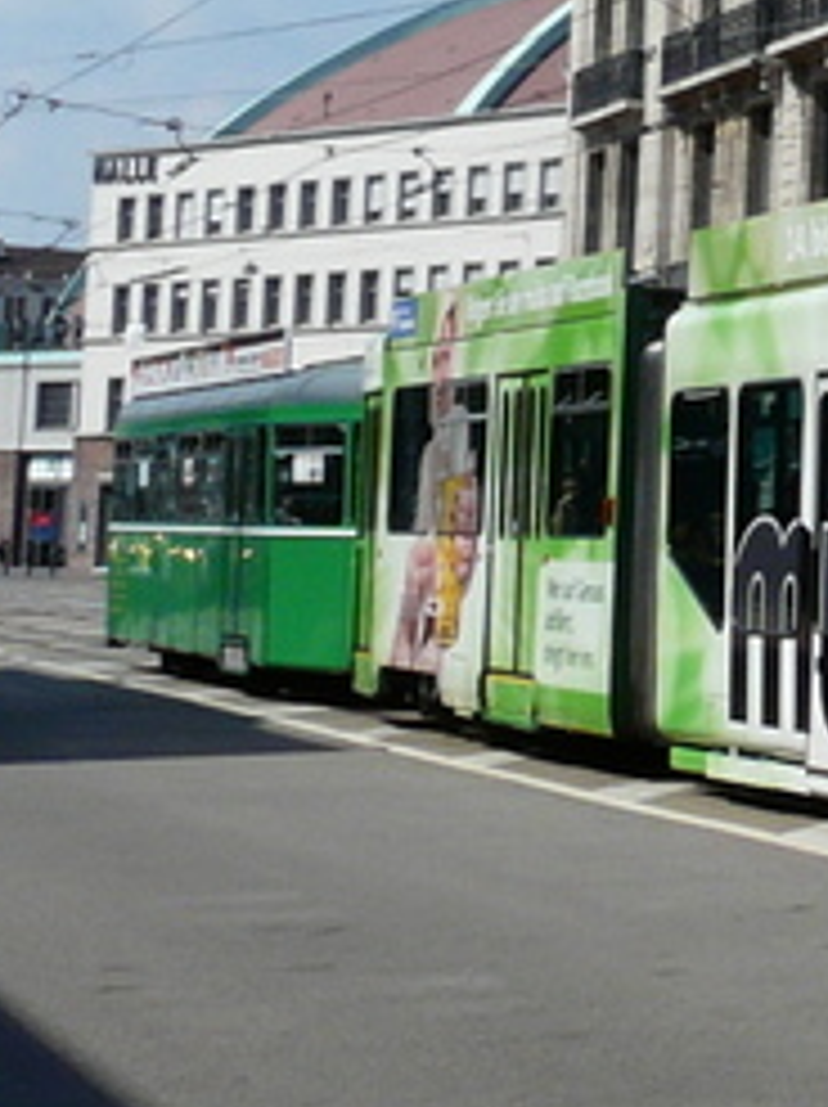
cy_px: 274
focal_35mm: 114
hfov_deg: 11.0
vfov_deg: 17.2
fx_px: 3642
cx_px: 1966
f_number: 6.3
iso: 100
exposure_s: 1/500
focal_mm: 4.6
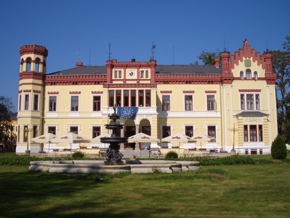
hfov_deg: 52.6
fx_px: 293
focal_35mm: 35
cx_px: 145
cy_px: 109
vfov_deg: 40.7
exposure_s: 1/800
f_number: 4.3
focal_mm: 5.8
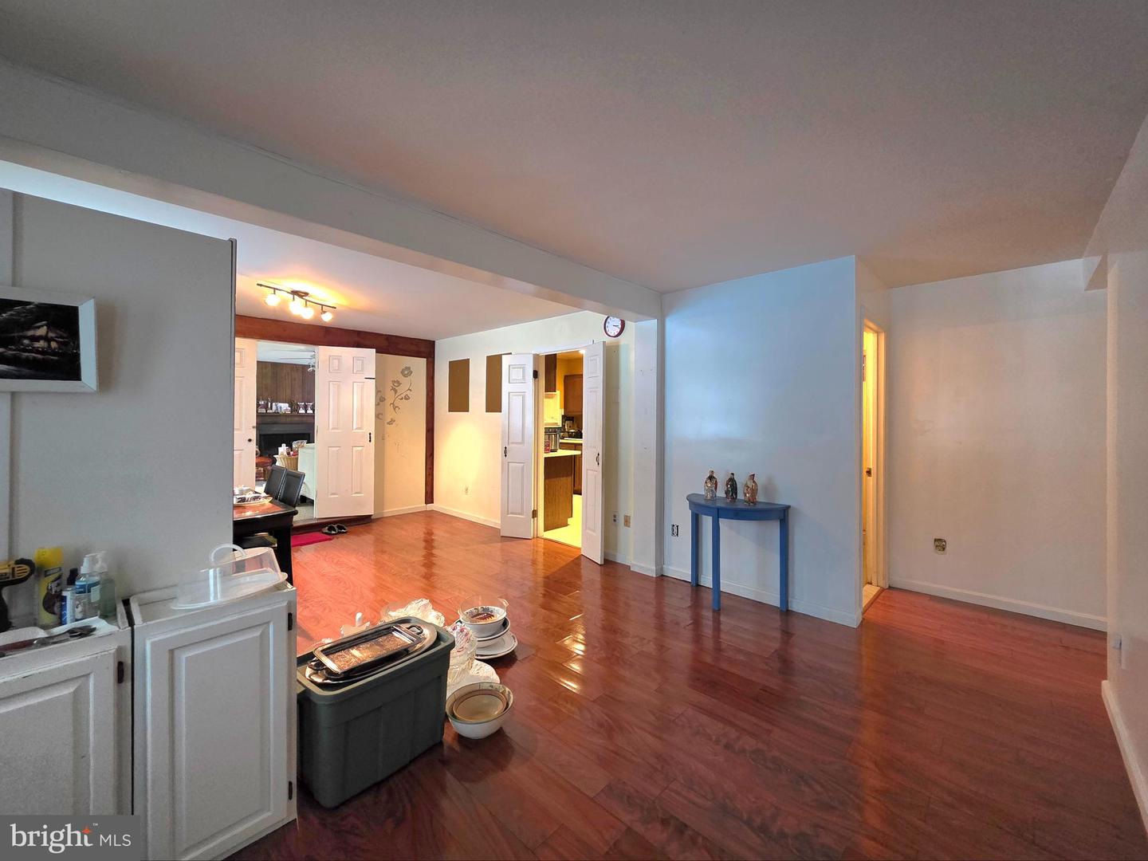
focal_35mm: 13
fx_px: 431
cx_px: 574
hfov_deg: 106.2
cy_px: 430
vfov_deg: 89.9
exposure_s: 1/60.2
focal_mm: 2.2
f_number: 1.9
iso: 800
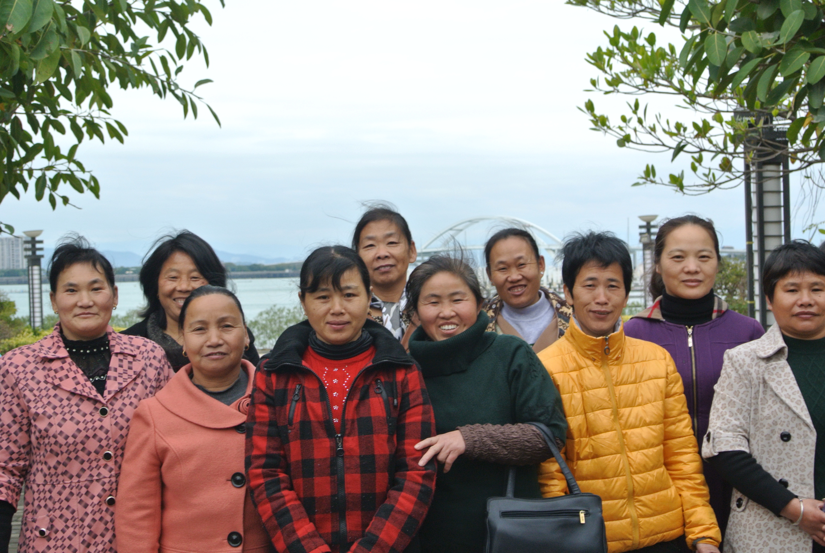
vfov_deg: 20.1
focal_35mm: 68
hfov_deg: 29.6
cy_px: 276
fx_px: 1560
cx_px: 412
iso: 280
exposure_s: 1/250
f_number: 5.3
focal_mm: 25.2
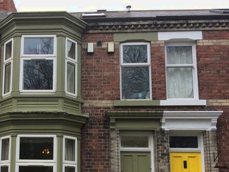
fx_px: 311
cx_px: 48
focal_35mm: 47
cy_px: 135
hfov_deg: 39.0
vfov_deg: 30.2
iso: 32
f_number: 2.2
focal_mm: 4.15
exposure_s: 1/222
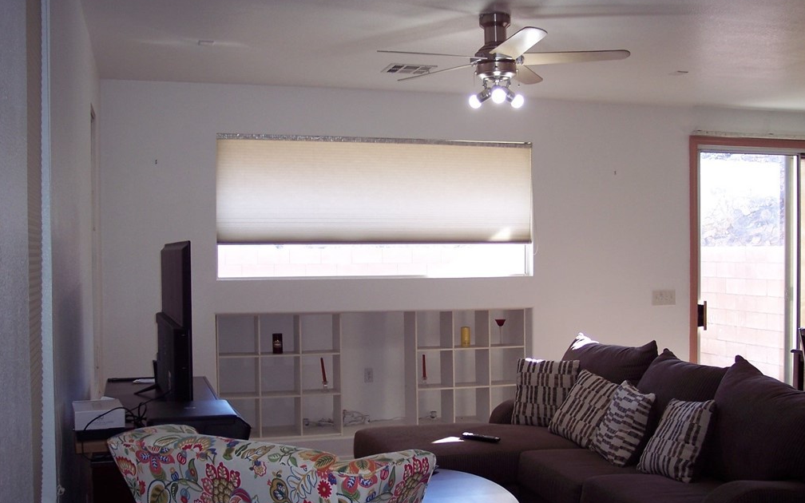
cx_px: 407
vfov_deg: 30.5
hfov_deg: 47.2
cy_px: 283
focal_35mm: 42
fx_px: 921
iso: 100
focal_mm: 8
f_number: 2.8
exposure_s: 1/60
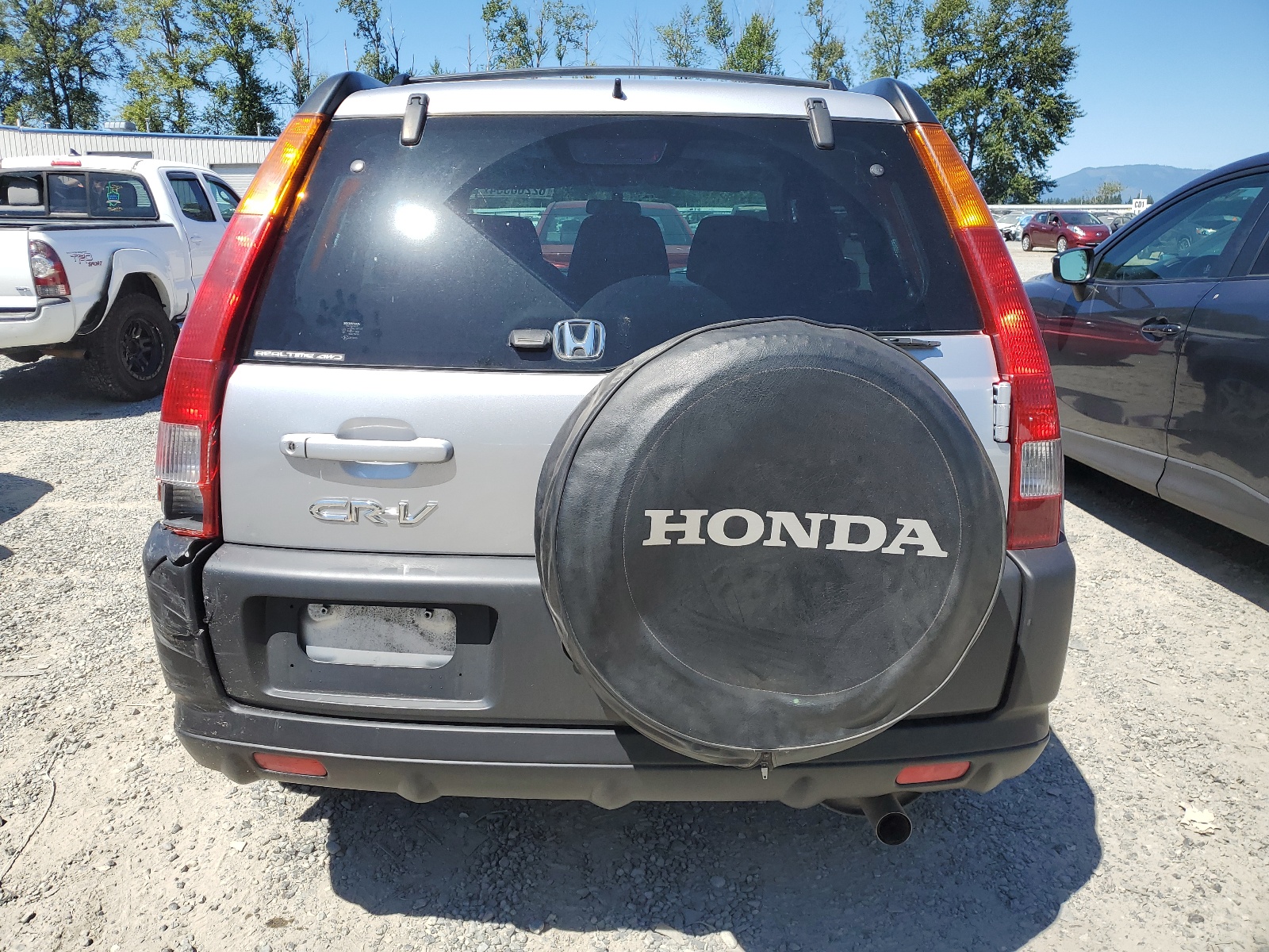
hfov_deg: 67.3
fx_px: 953
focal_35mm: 26
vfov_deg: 53.1
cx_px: 634
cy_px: 476
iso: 50
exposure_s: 1/2500
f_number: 1.5
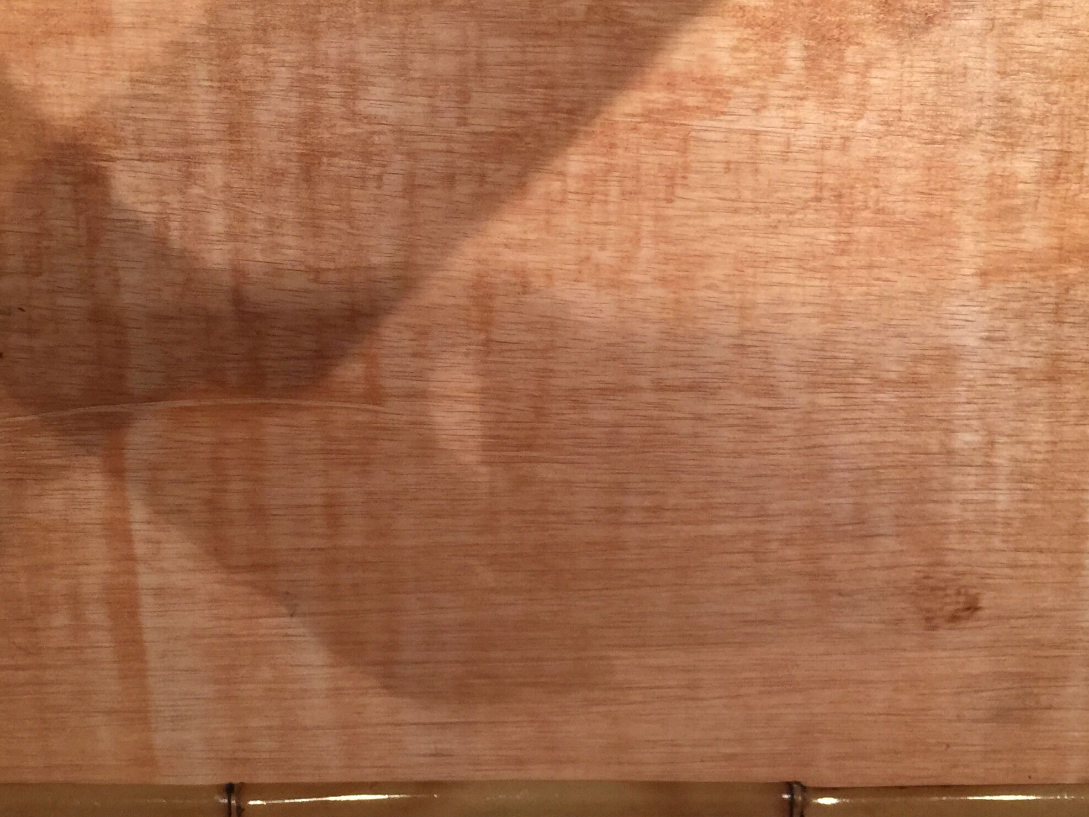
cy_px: 334
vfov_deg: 30.2
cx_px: 556
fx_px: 1510
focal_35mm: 48
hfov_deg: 39.7
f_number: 2.2
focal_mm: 4.15
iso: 80
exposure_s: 1/17
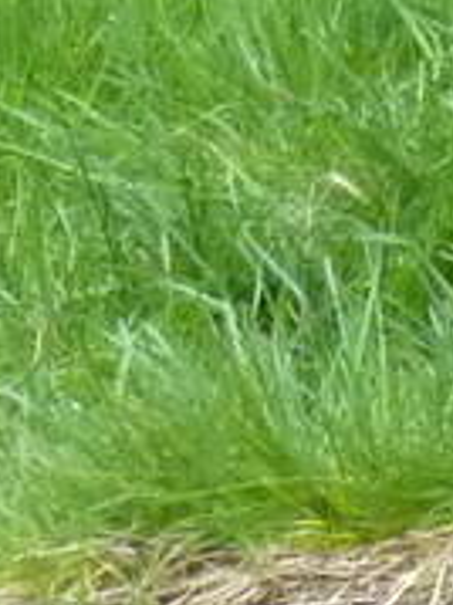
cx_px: 2133
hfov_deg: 1.1
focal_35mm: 1316
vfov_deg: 1.5
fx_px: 22990
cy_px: -1007
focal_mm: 24.1
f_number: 4.5
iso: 400
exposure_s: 1/200
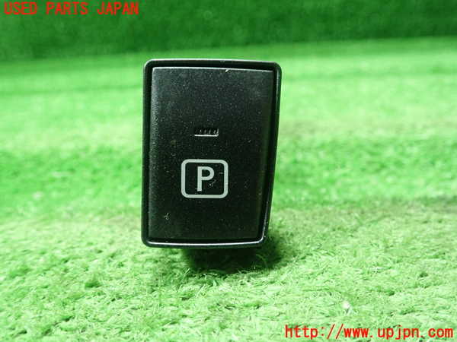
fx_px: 396
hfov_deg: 60.0
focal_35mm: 30
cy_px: 171
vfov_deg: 46.8
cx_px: 228
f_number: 2.3
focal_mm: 5.5
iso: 800
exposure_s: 1/80
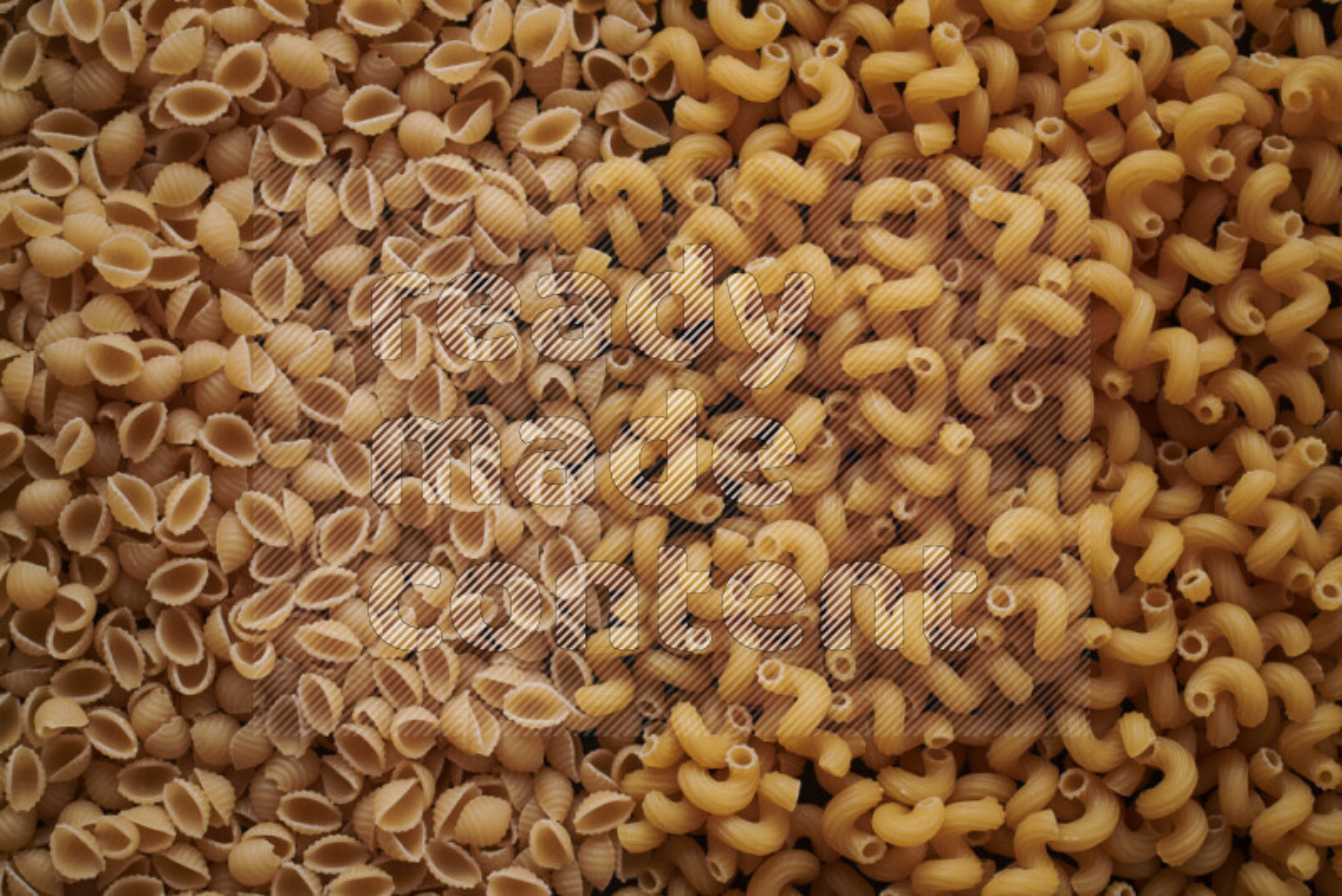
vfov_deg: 27.0
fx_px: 1864
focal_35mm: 50
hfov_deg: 39.6
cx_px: 671
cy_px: 448
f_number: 8
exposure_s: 1/100
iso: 160
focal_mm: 50
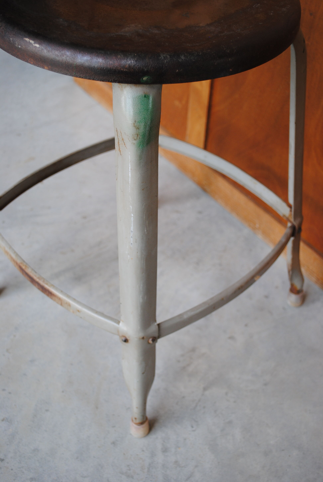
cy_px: 241
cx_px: 162
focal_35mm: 48
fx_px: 643
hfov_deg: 28.2
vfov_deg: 41.0
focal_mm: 32
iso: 200
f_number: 4.8
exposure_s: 1/60
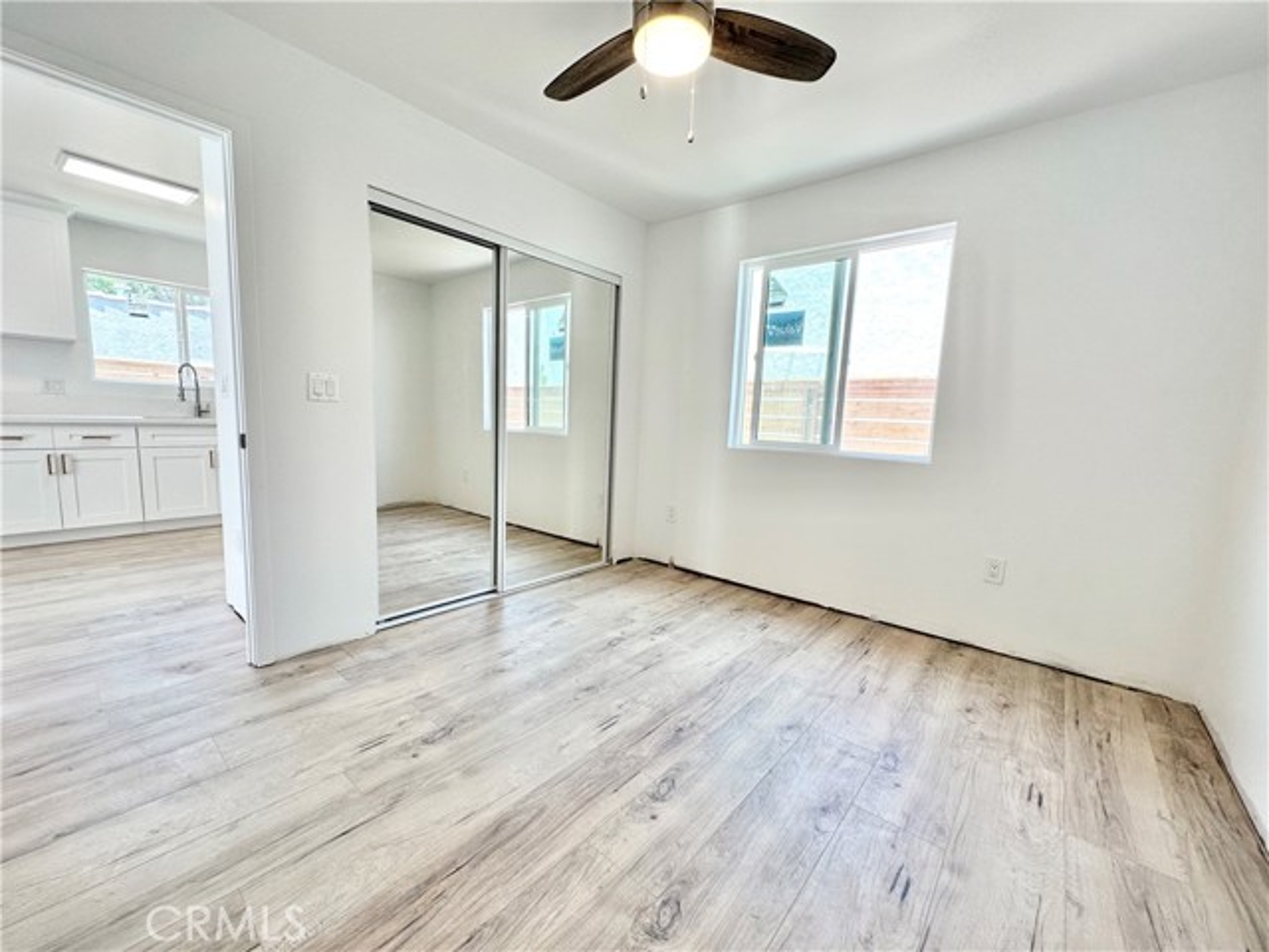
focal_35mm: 14
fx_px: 513
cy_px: 476
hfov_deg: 102.1
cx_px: 634
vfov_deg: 85.7
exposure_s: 1/120
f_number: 2.2
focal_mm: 2.22
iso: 64
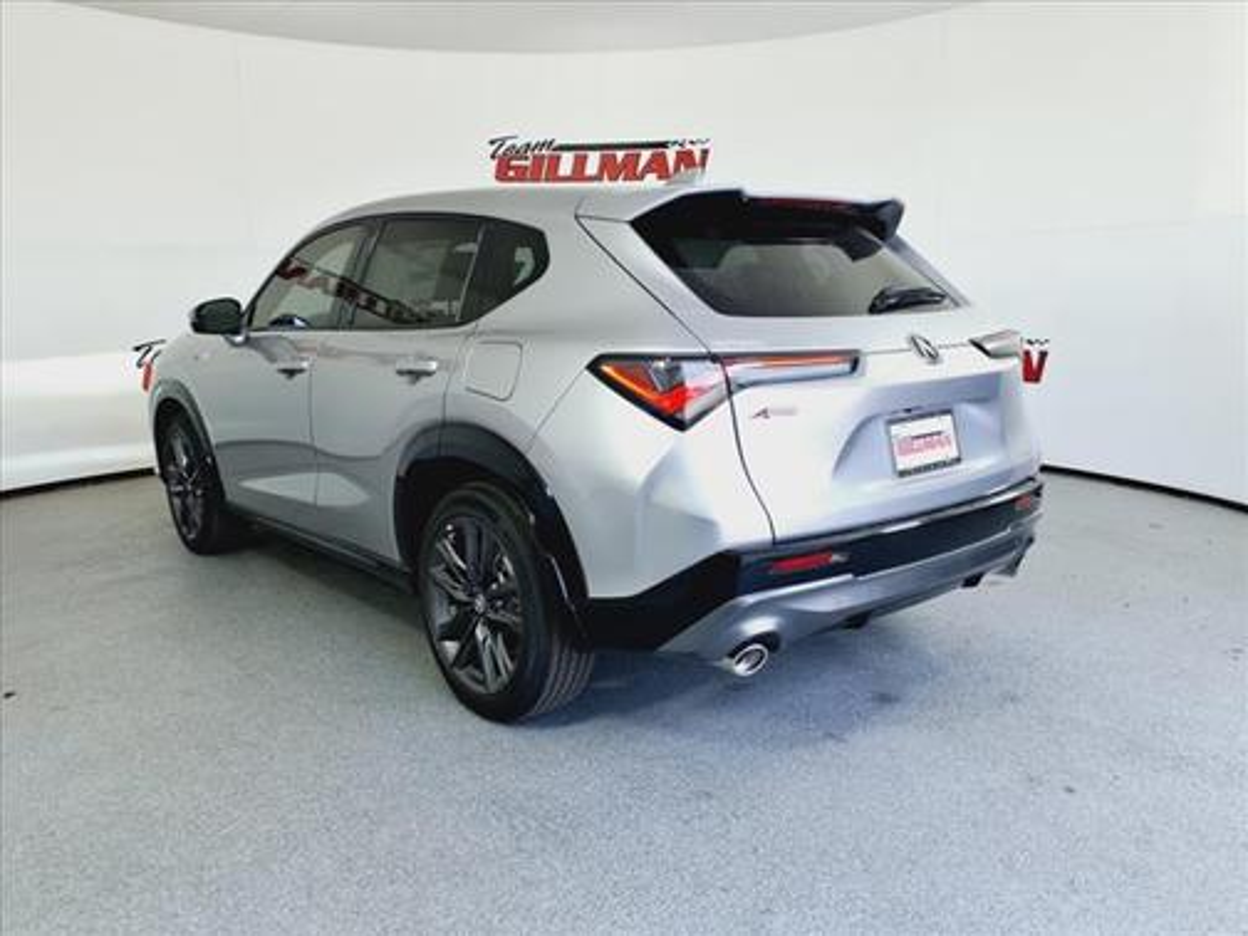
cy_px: 468
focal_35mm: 27
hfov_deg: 65.3
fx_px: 973
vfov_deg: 51.4
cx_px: 624
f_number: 1.9
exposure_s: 1/204
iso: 40
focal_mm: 3.58
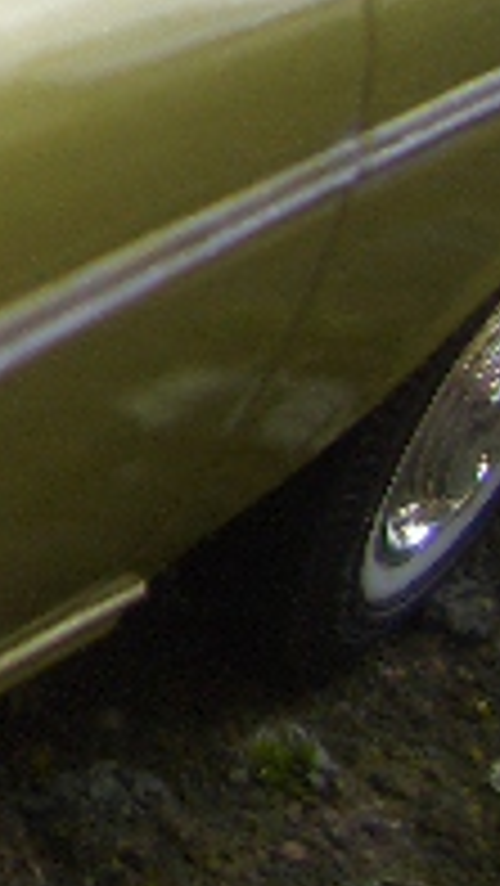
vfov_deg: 16.6
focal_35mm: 124
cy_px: -175
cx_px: -923
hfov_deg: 8.4
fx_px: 2919
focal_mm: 5.8
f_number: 2.6
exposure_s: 1/80
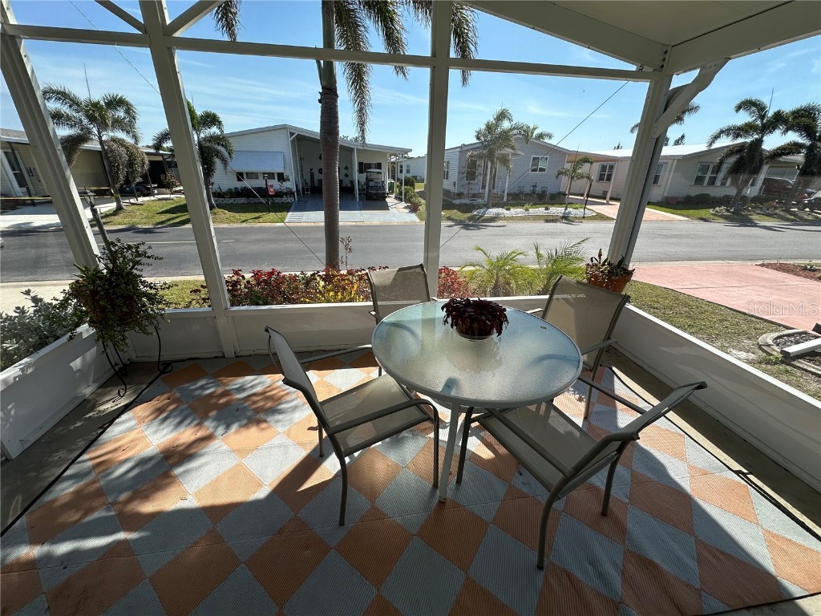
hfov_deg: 102.1
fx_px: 332
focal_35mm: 14
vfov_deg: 85.7
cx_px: 410
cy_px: 308
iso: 40
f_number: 2.2
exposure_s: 1/1014
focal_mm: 2.22
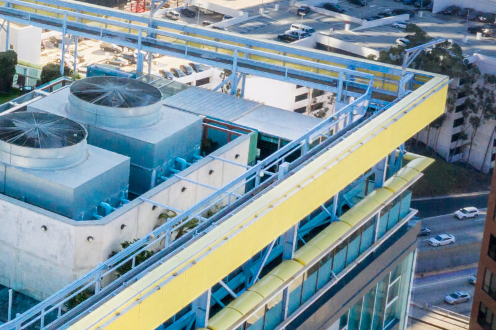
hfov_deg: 20.0
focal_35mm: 90
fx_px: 1239
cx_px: -216
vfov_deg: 14.9
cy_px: -13
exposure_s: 1/200
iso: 100
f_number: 8
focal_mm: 10.26
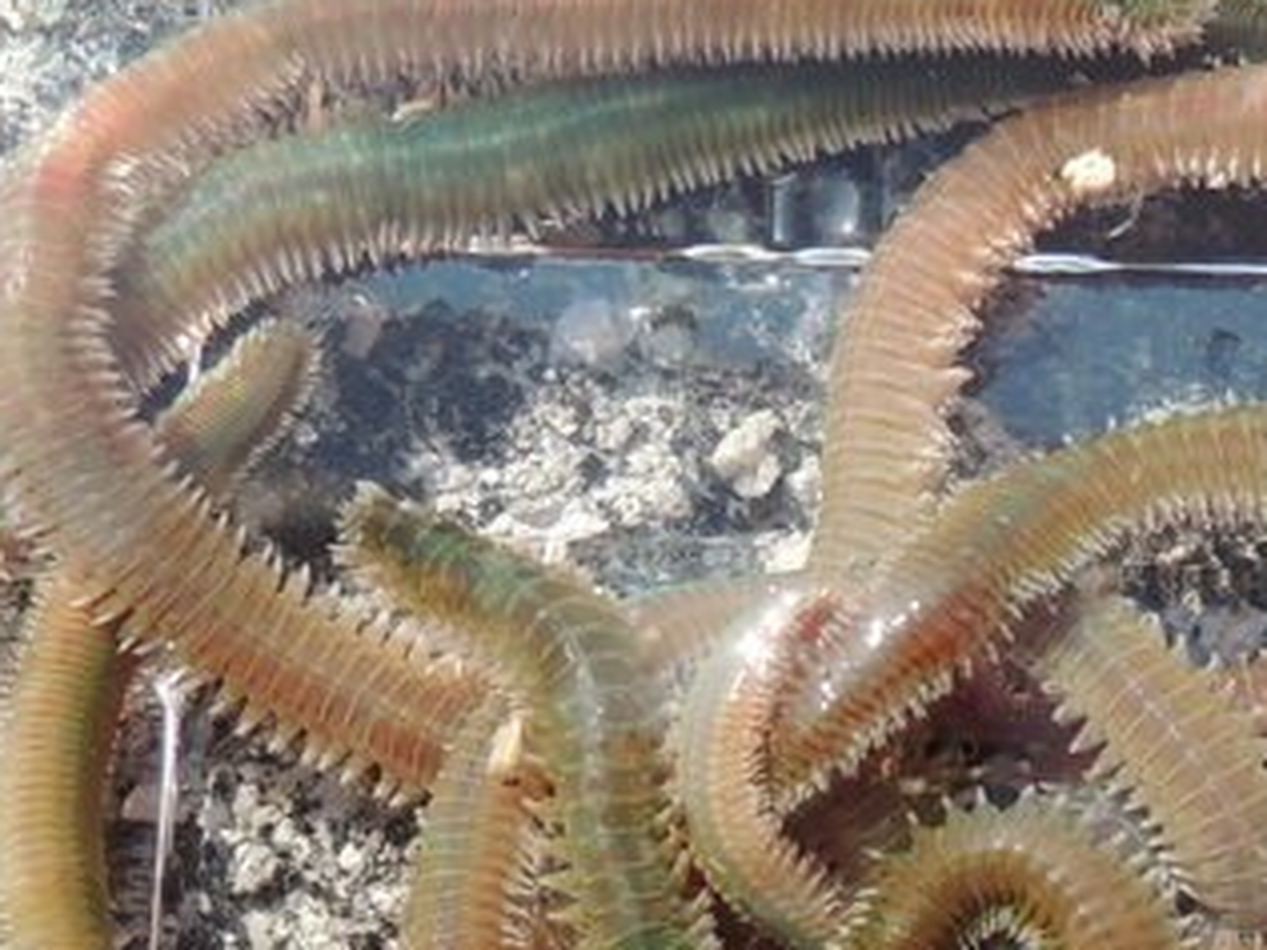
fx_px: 2672
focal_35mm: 73
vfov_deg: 19.7
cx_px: 1303
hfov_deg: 25.2
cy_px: 882
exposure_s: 1/800
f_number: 2.8
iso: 100
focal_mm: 4.3
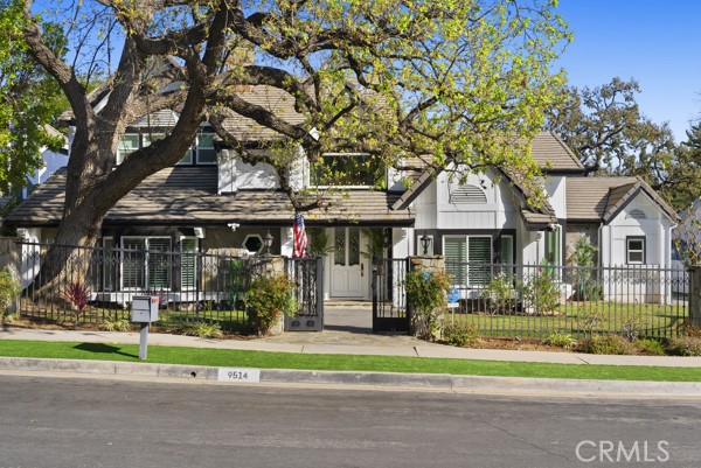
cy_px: 234
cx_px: 350
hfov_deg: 44.5
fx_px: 857
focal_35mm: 44
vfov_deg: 30.6
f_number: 8
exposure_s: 1/750
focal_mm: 44
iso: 250
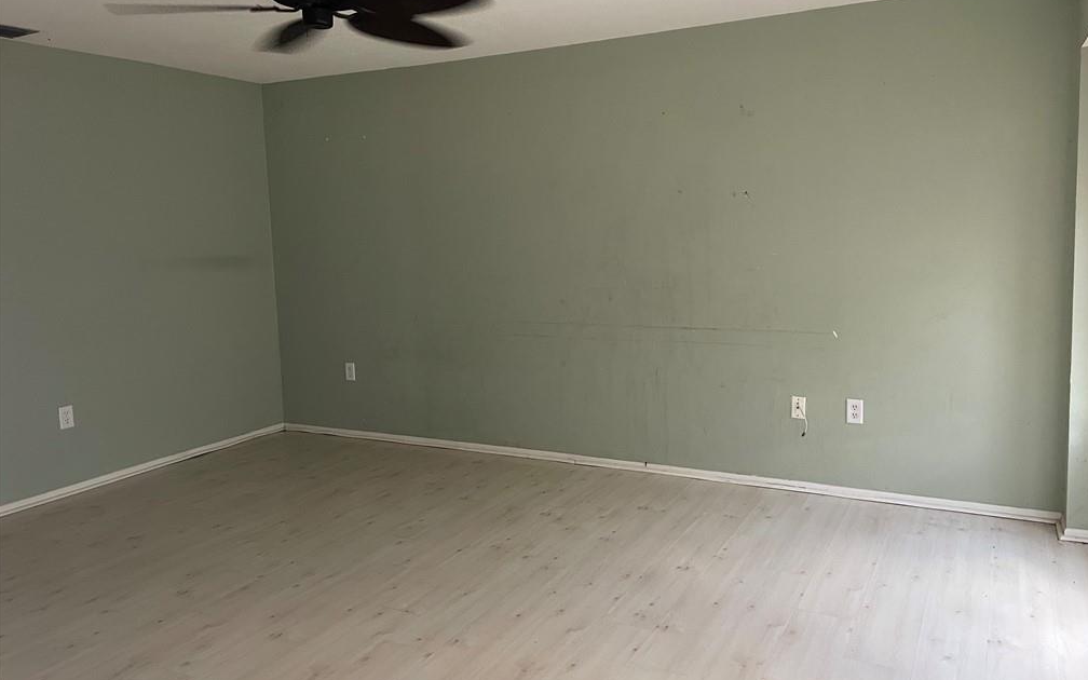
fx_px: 830
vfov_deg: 44.5
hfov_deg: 66.5
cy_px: 315
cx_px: 548
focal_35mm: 28
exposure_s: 1/52
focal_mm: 4.2
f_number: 1.6
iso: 200
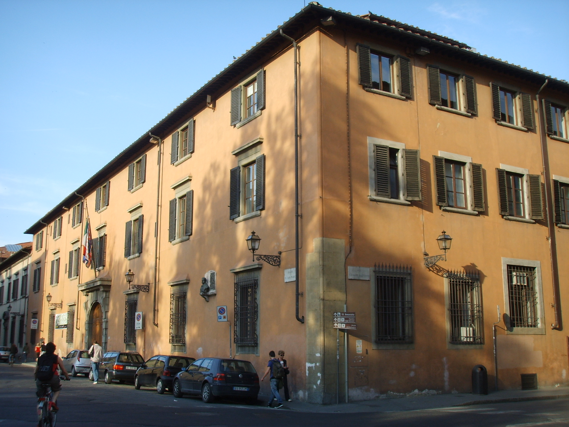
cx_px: 284
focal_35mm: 39
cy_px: 214
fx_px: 641
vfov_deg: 36.8
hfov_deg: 47.9
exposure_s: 1/250
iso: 50
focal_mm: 6.6
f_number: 3.5
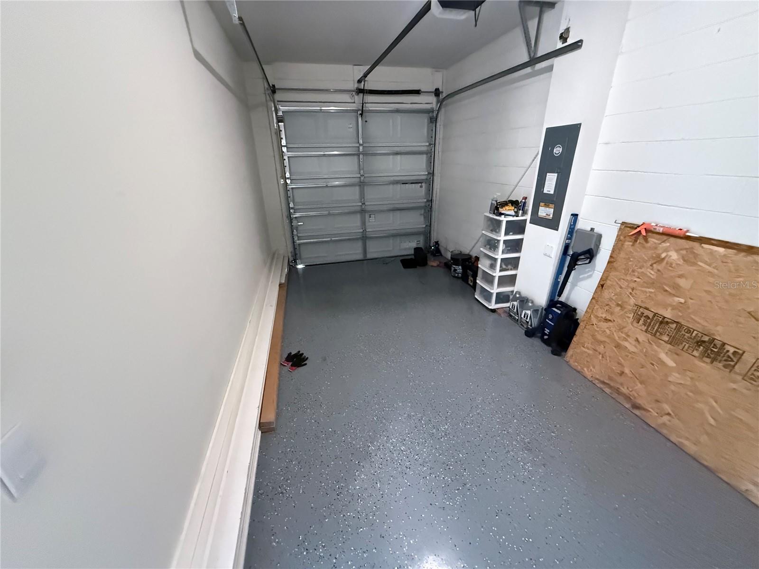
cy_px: 284
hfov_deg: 102.1
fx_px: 307
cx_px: 380
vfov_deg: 85.7
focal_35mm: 14
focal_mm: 2.22
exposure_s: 1/60
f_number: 2.2
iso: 1250
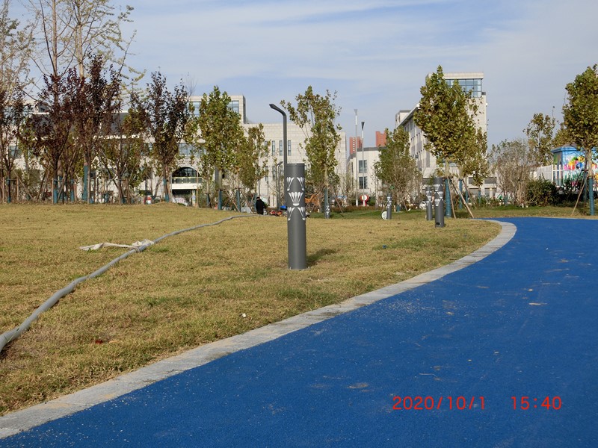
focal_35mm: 52
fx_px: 898
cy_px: 224
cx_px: 299
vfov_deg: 28.0
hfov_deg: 36.8
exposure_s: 1/800
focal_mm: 9.3
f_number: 4.7
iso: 80
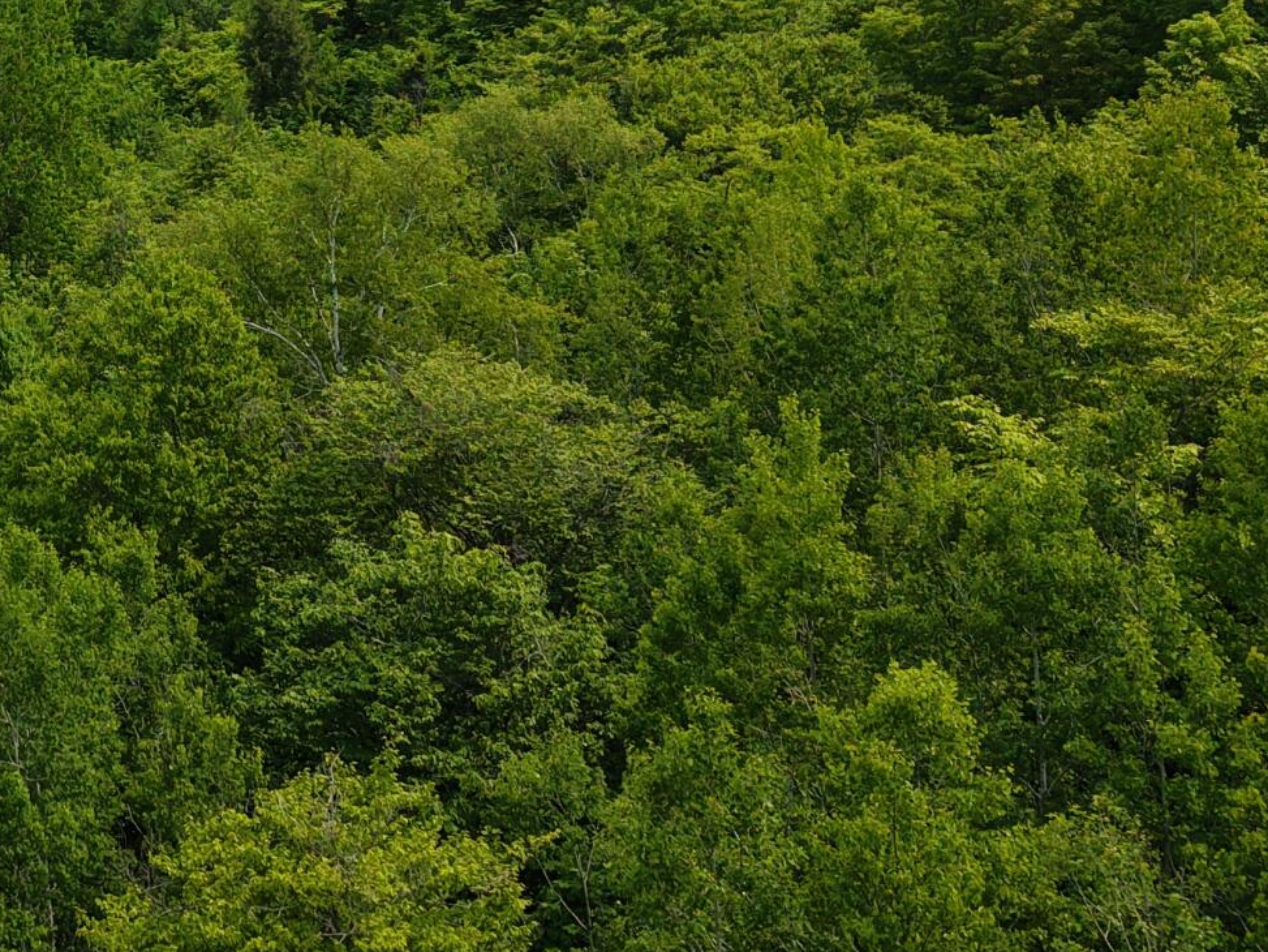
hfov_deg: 24.0
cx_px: -249
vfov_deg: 19.1
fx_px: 2711
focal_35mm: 74
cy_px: -80
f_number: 1.8
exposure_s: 1/4000
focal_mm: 8.67
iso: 170
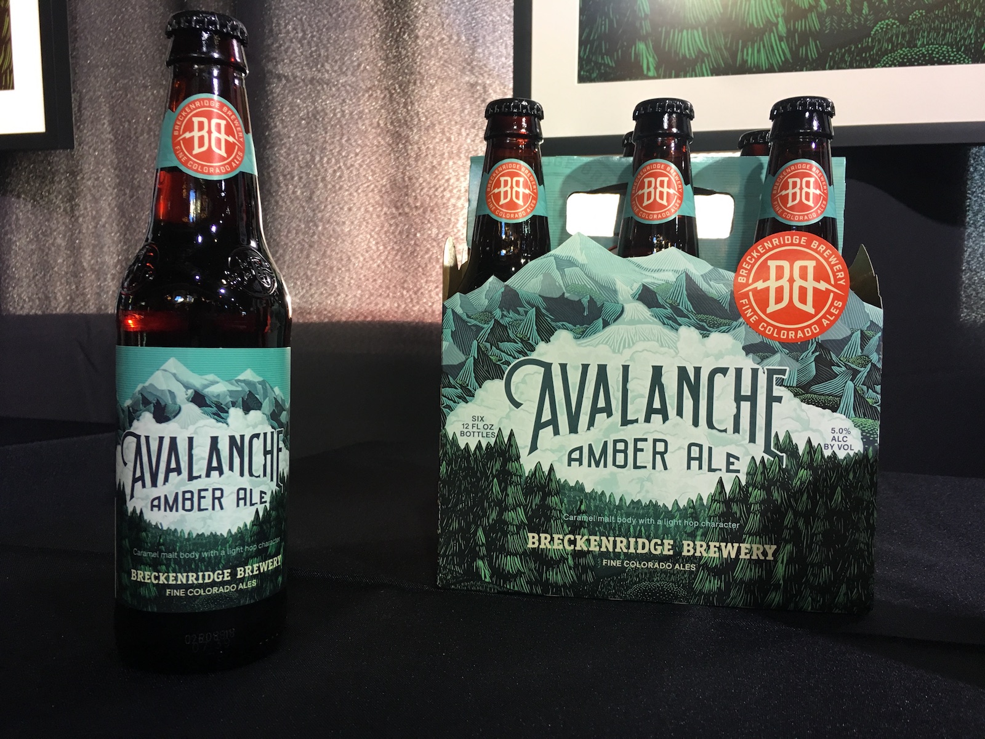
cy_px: 370
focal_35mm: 29
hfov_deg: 61.7
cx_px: 492
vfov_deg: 48.2
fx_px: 825
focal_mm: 4.15
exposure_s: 1/30
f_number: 2.2
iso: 100
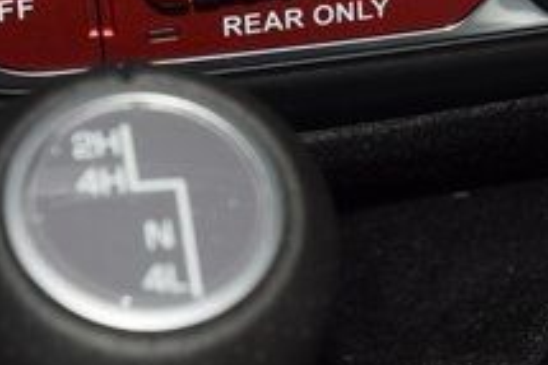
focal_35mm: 313
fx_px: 4761
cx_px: 316
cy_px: -93
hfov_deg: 6.6
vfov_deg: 4.4
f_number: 8
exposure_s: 1/125
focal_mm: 70
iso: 100
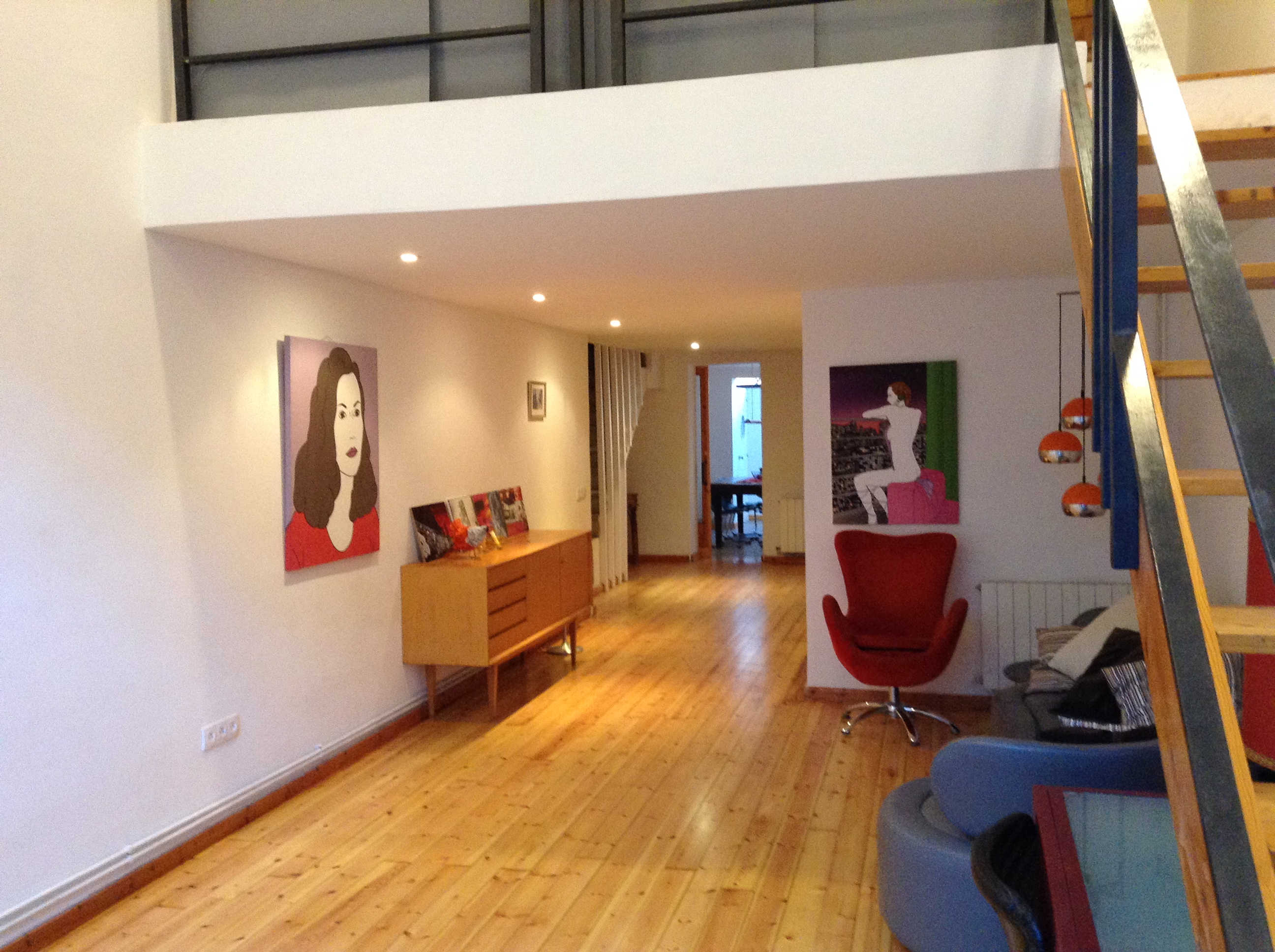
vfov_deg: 42.8
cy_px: 476
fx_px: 1214
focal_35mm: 33
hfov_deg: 55.4
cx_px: 638
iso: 160
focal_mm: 3.3
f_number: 2.4
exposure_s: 1/25
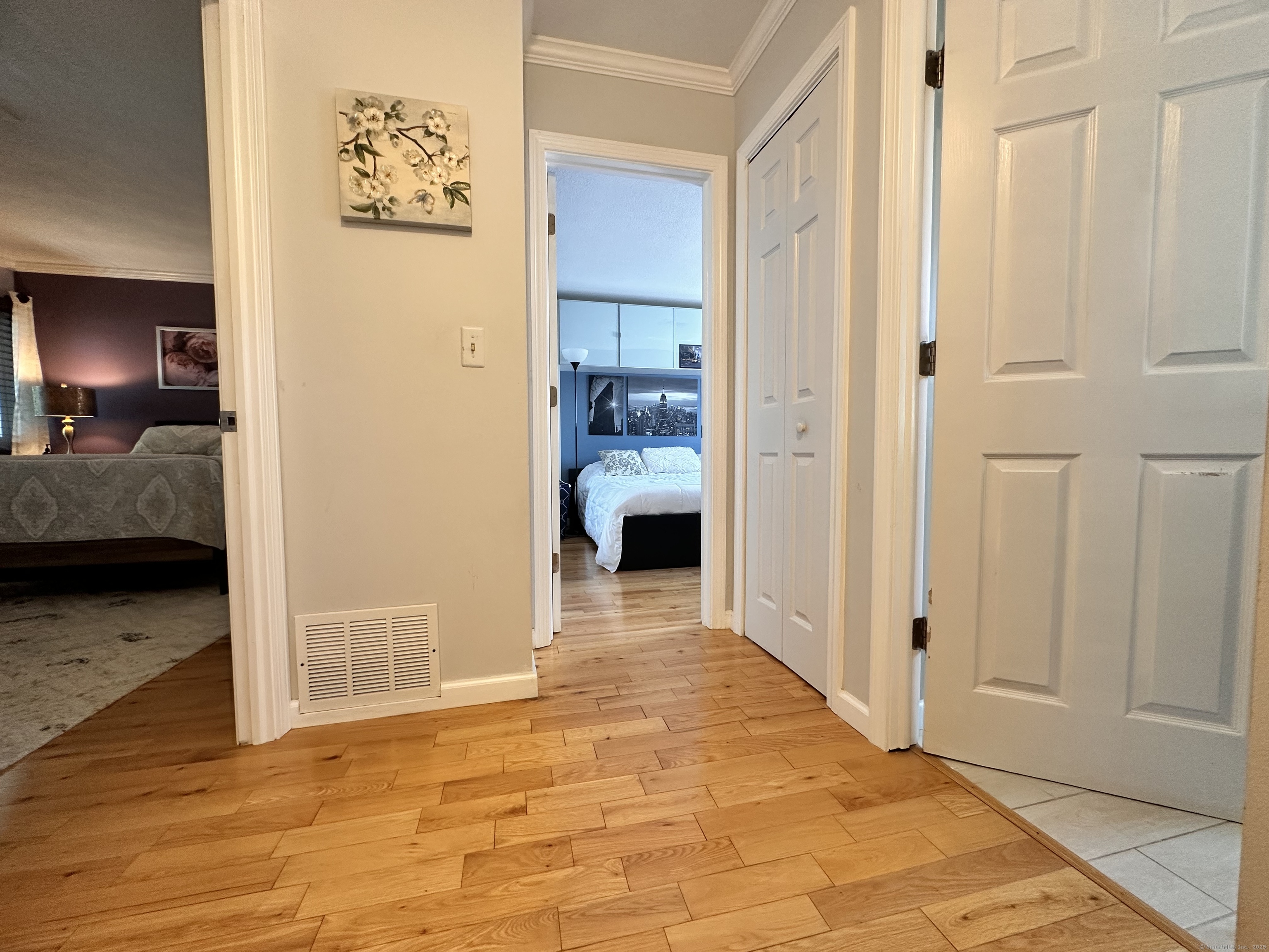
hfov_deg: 102.1
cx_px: 634
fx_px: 513
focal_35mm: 14
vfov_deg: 85.7
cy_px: 476
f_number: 2.2
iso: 200
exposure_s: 1/60
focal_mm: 2.22
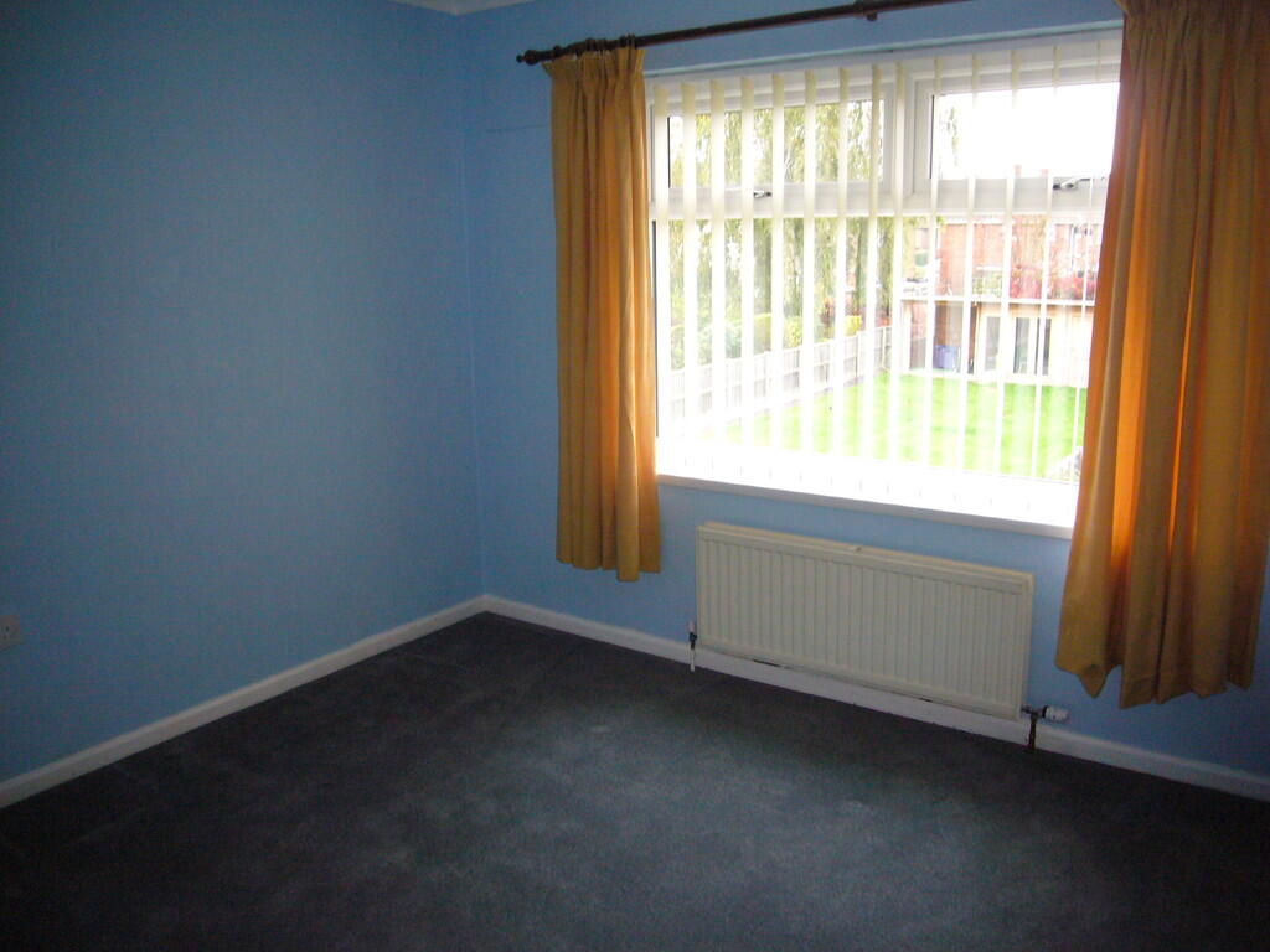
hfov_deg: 63.4
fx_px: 1027
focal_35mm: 28
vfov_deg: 49.7
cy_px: 476
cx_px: 635
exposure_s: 1/30
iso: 250
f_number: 2.8
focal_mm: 4.6
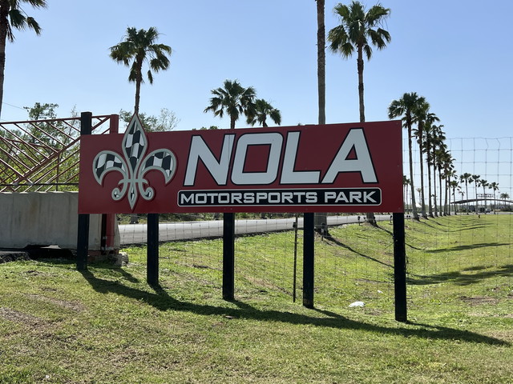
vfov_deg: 53.1
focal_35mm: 26
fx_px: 385
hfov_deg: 67.3
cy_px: 192
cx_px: 256
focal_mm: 5.7
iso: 50
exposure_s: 1/5319
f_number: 1.5
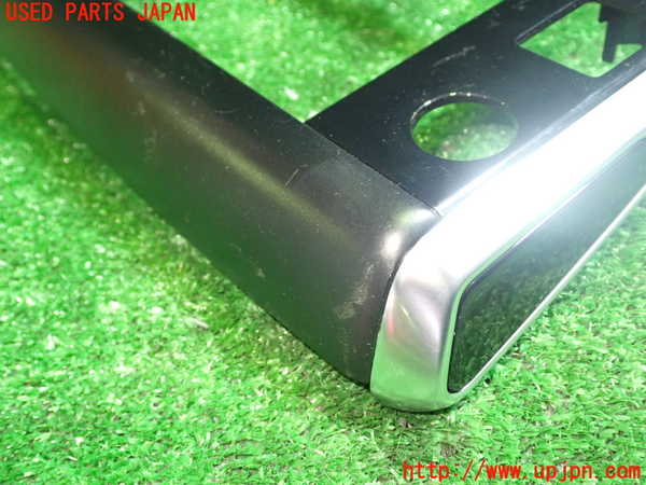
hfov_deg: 49.0
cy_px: 242
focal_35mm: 38
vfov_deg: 37.7
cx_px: 323
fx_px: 709
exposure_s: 1/30
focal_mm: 6.83
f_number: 2.7
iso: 800
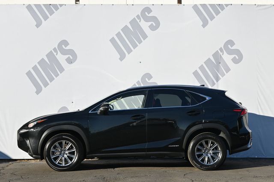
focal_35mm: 64
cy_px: 91
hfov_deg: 31.2
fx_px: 491
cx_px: 137
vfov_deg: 21.1
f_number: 6
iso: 125
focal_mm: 43
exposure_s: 1/250
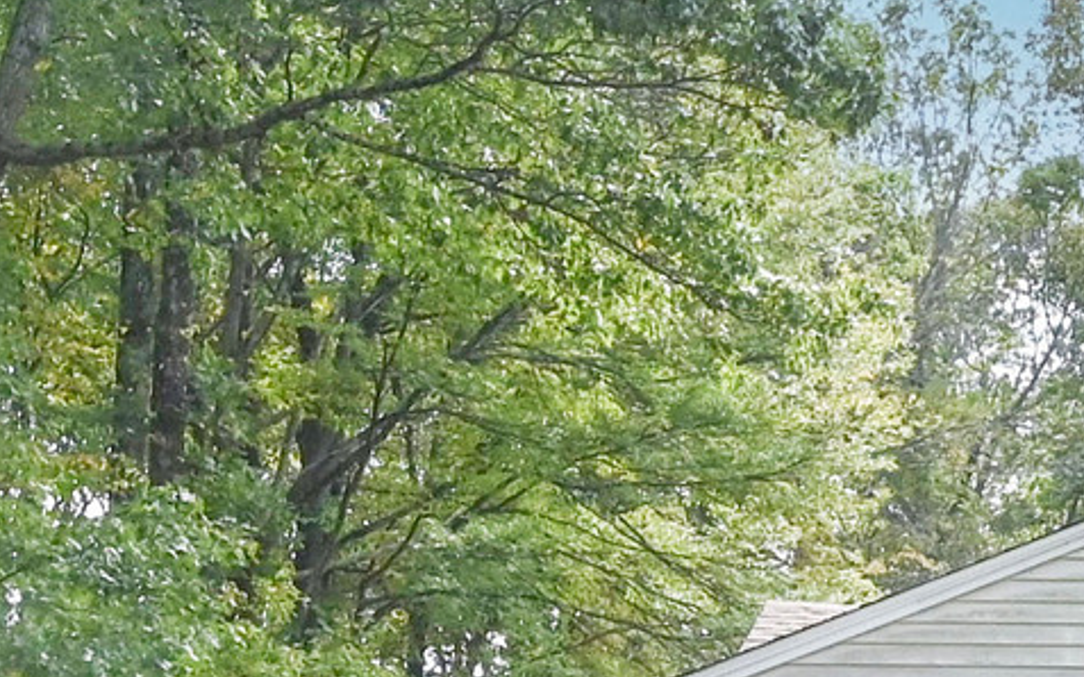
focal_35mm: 105
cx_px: 1266
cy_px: 893
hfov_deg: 18.8
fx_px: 3102
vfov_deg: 12.1
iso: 800
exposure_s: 1/640
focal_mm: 16
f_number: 8
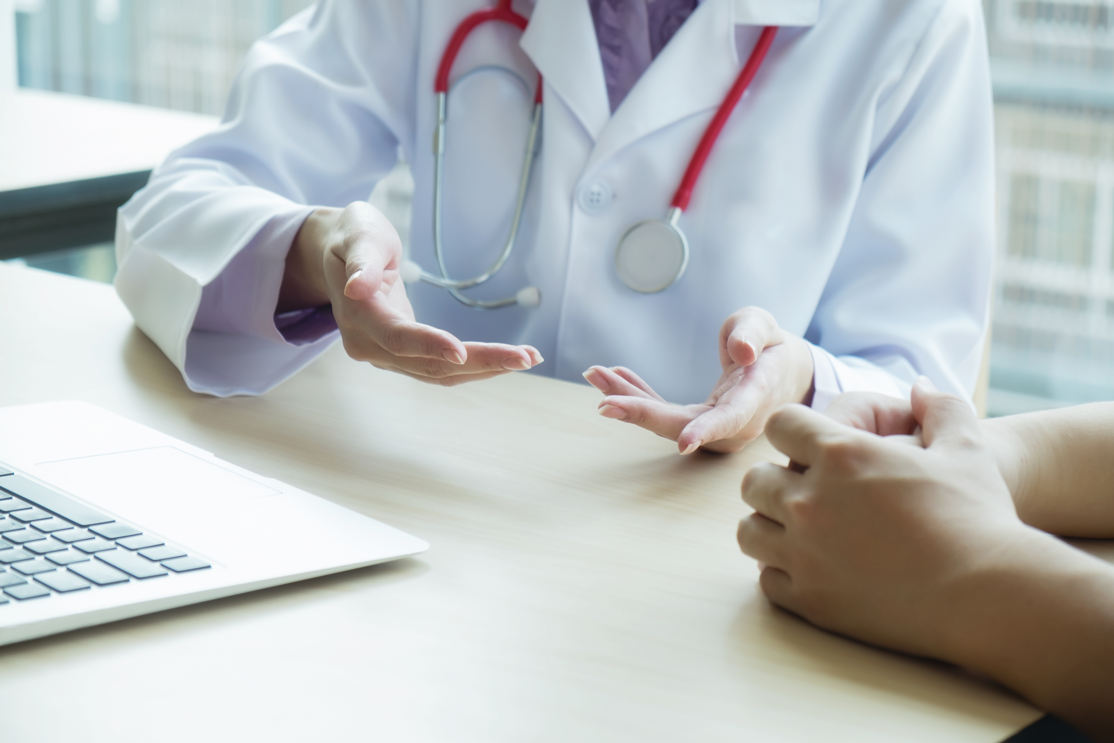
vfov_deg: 16.5
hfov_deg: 24.5
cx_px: 557
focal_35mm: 83
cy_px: 372
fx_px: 2568
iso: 200
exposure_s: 1/60
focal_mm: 55
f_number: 4
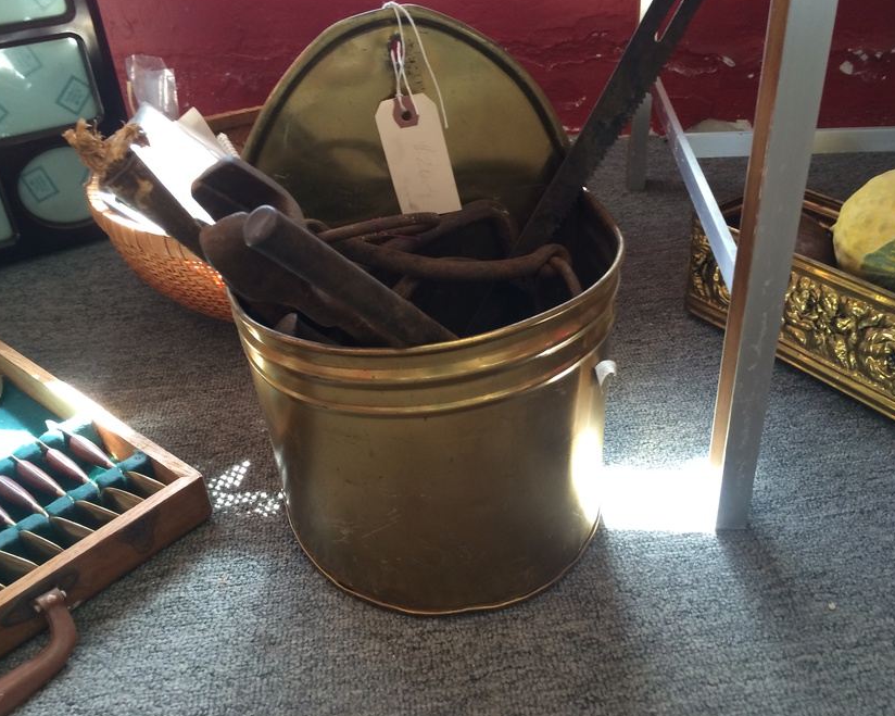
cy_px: 359
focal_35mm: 32
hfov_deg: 55.7
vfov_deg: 45.8
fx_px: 848
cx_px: 459
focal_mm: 4.12
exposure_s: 1/30
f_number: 2.2
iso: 80
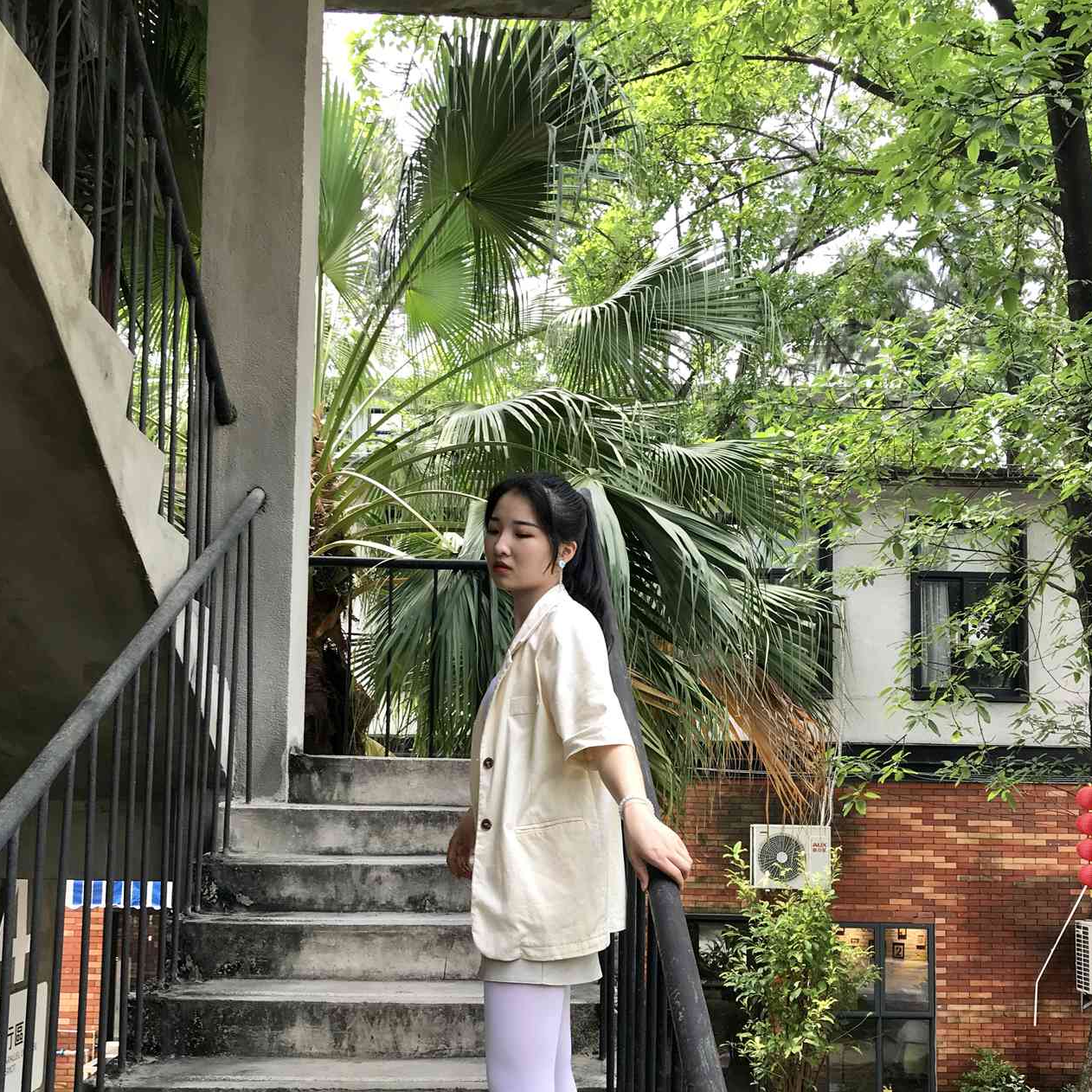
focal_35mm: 34
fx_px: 1213
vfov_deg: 47.8
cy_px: 707
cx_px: 543
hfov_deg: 48.5
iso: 20
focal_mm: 3.99
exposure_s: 1/115
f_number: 1.8
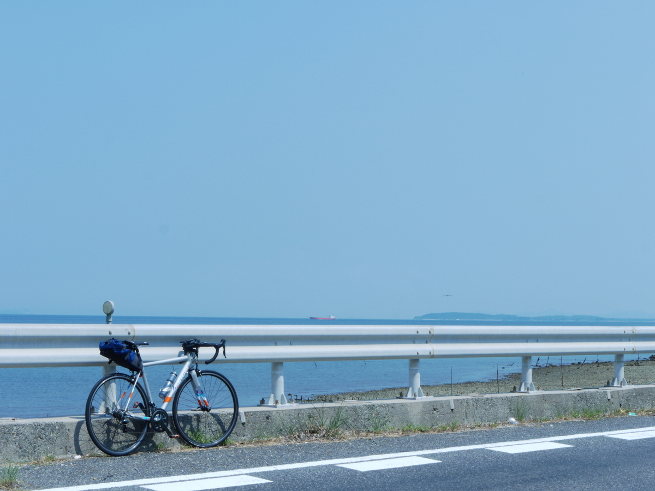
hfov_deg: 27.0
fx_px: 1362
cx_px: 328
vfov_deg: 20.4
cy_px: 246
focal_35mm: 72
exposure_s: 1/50
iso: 100
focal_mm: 36
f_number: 22
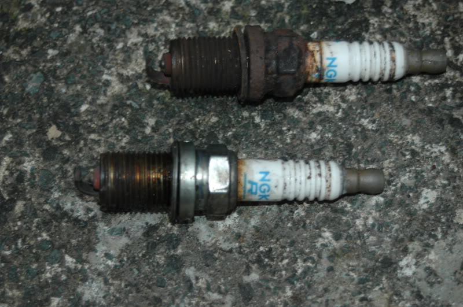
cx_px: 232
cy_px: 154
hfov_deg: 17.1
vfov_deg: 11.4
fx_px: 1541
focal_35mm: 120
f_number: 5.6
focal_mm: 80
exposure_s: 1/60
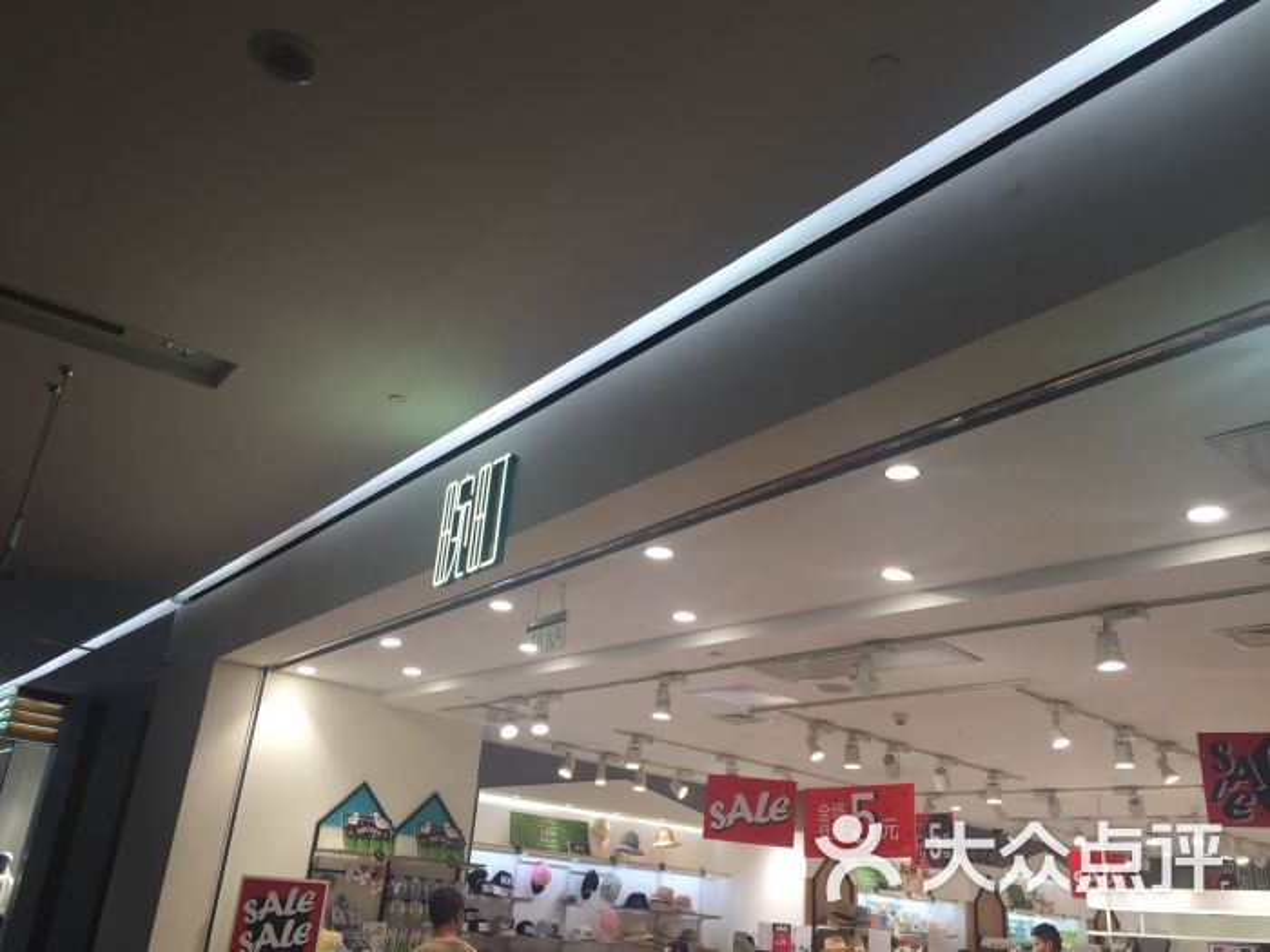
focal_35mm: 29
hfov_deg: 61.7
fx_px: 1064
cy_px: 476
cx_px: 635
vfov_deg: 48.2
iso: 40
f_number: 2.2
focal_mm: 4.15
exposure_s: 1/100
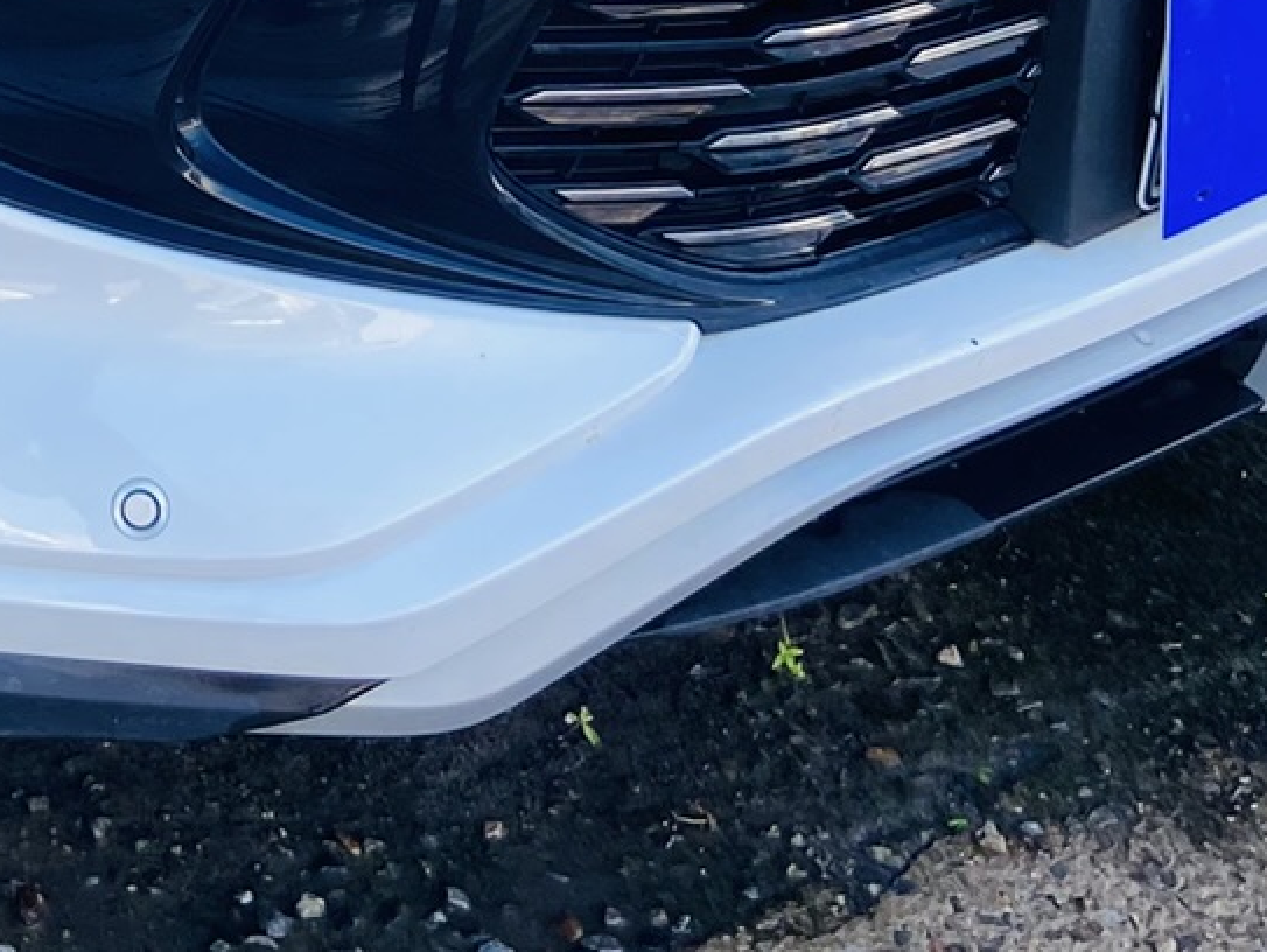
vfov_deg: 14.0
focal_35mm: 98
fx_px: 3589
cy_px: -558
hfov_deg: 19.0
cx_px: -201
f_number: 1.8
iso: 32
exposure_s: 1/300
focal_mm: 4.25
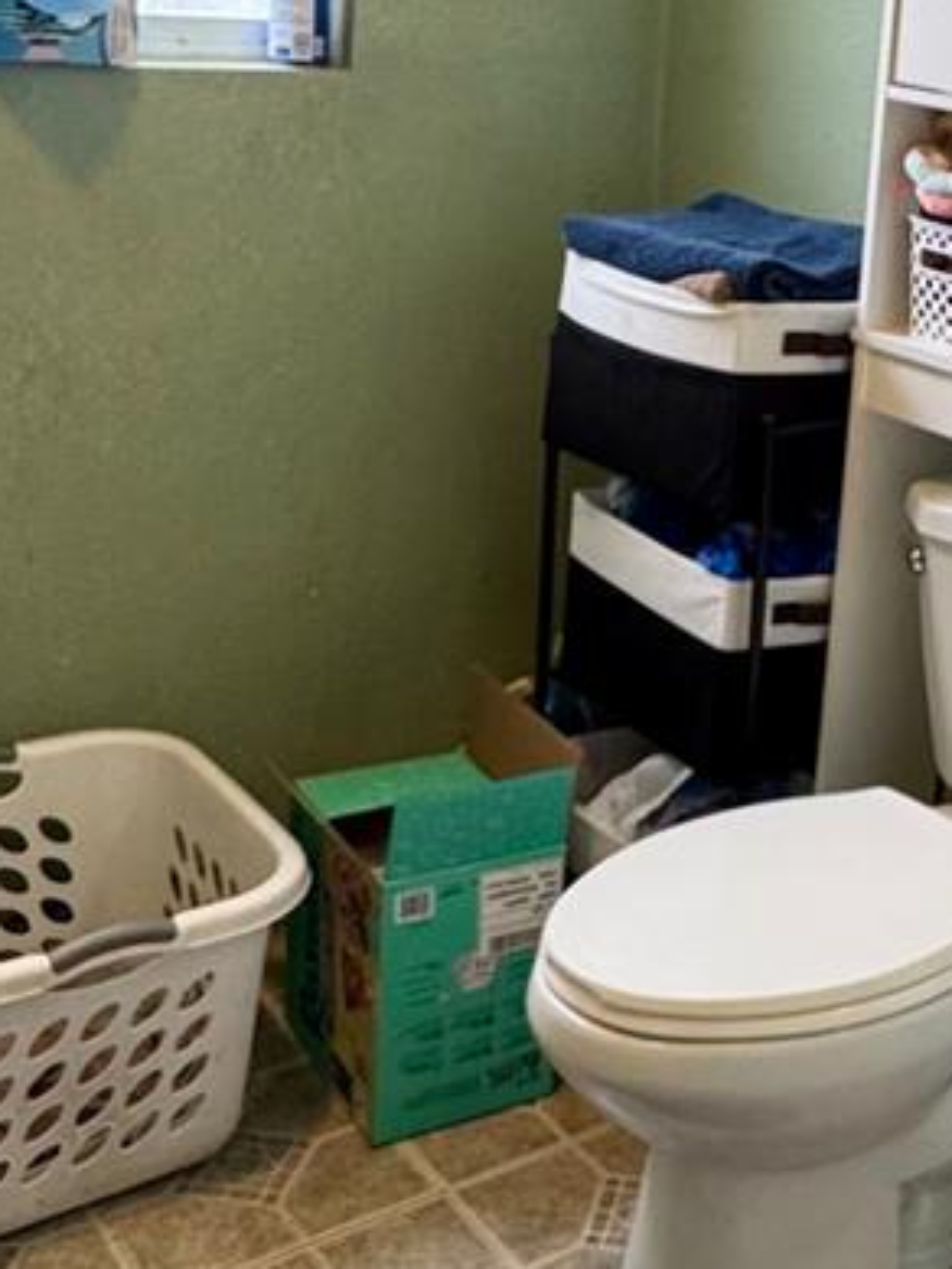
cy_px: 303
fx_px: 1979
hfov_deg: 25.8
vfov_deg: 34.7
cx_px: 928
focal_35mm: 54
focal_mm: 2.22
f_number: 2.2
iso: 200
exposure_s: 1/60
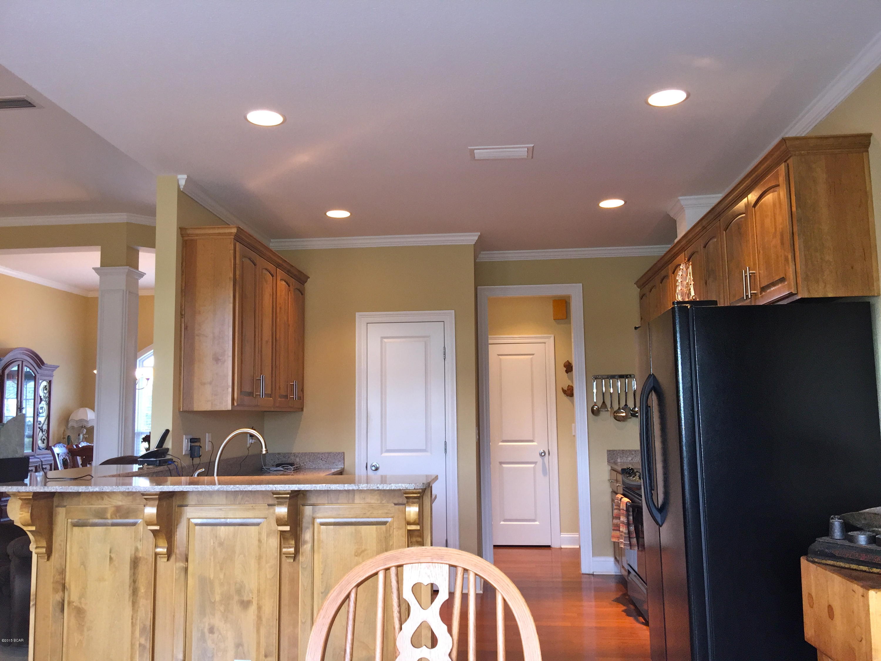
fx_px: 738
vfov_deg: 48.2
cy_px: 330
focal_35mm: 29
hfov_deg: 61.7
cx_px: 440
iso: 50
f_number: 2.2
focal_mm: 4.15
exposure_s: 1/30
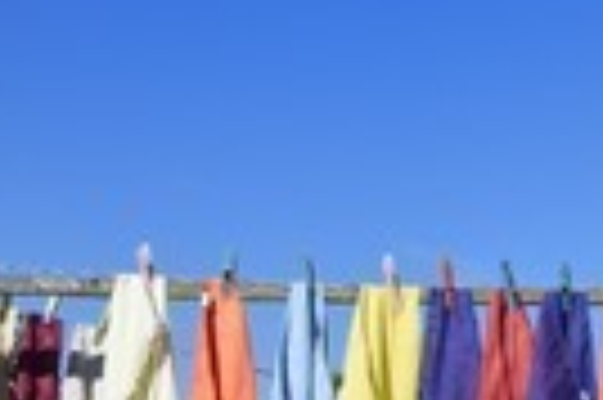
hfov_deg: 12.1
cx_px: 878
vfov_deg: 8.3
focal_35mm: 163
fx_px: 2727
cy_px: 530
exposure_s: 1/400
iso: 400
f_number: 16
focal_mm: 52
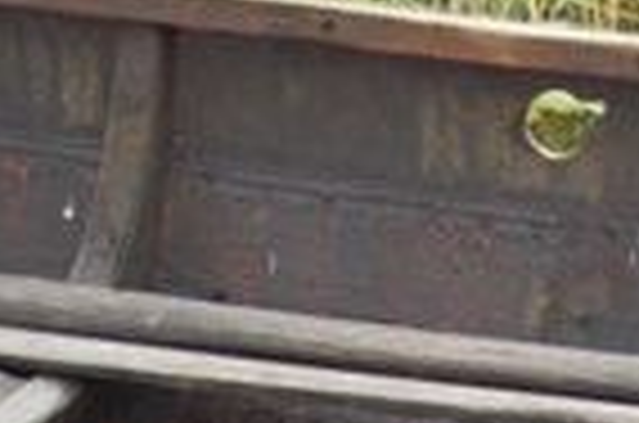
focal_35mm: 206
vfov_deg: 6.5
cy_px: 752
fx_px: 3648
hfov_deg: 10.0
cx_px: 603
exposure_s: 1/100
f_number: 5
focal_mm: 38
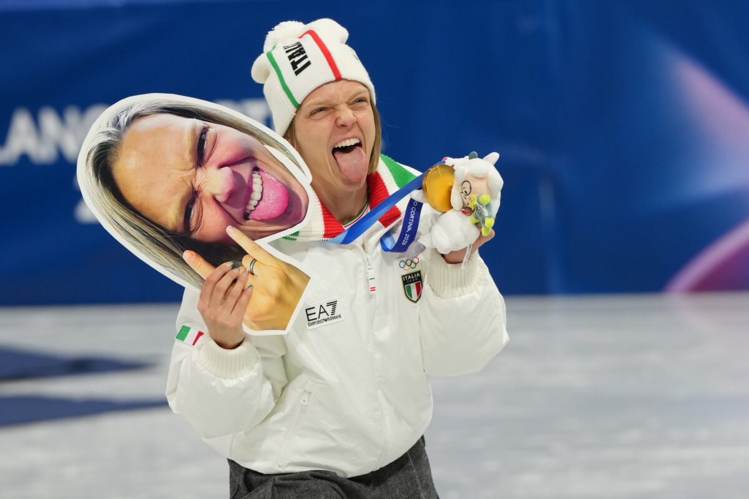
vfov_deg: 6.9
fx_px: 4161
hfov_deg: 10.3
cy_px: 250
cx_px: 374
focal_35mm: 200
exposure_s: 1/400
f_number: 4
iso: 800
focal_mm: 200
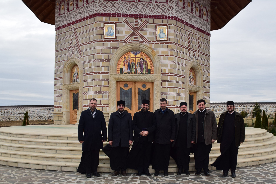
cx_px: 163
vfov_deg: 36.5
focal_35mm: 36
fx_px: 276
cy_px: 120
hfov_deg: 52.8
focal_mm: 18
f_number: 9
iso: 400
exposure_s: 1/80
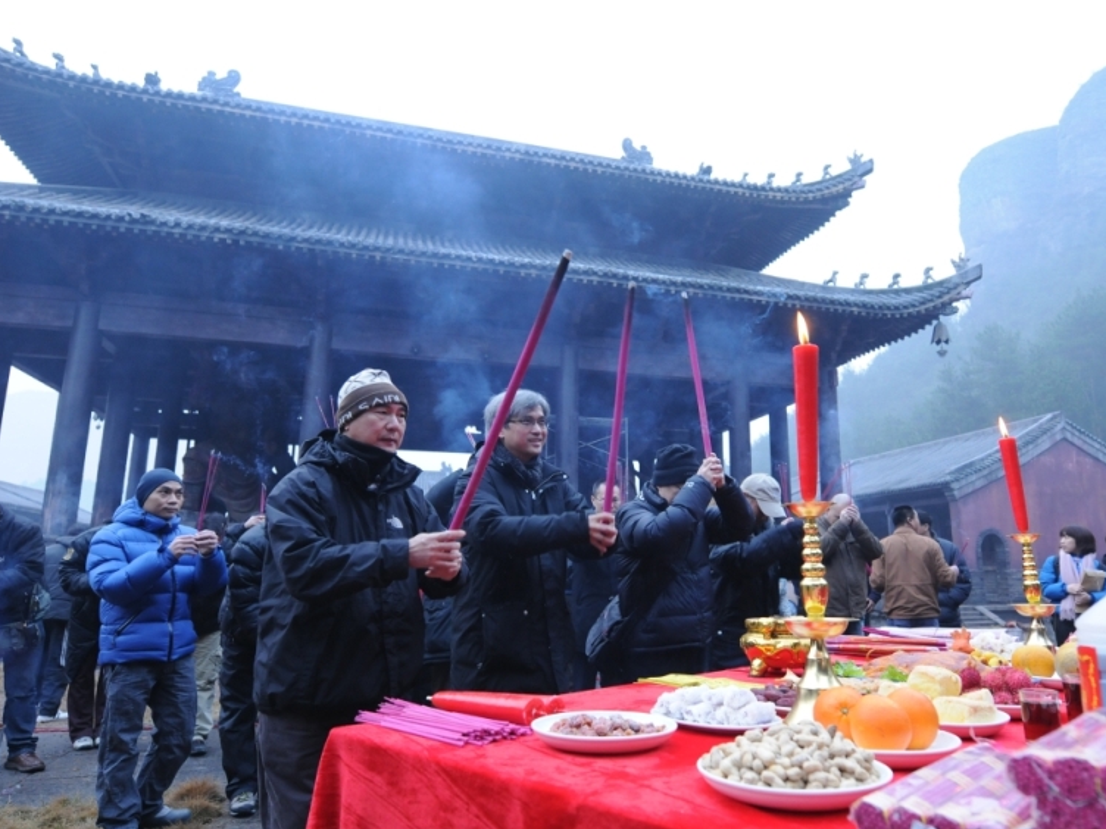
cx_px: 604
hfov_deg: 73.8
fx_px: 735
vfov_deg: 58.9
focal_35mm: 23
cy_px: 412
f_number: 3.5
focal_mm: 14
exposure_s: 1/125
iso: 800
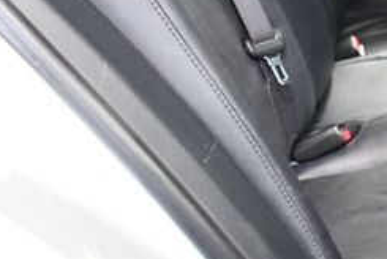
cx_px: 501
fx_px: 1012
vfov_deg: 14.3
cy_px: -11
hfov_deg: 19.9
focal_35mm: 94
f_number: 3.5
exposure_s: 1/60
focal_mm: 18
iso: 4500
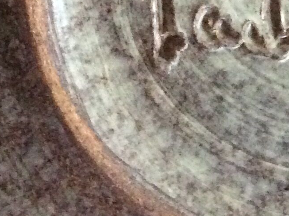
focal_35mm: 127
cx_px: 144
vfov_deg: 11.5
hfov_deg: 15.5
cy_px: -30
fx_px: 1059
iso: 500
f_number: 2.4
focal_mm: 3.3
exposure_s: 1/17
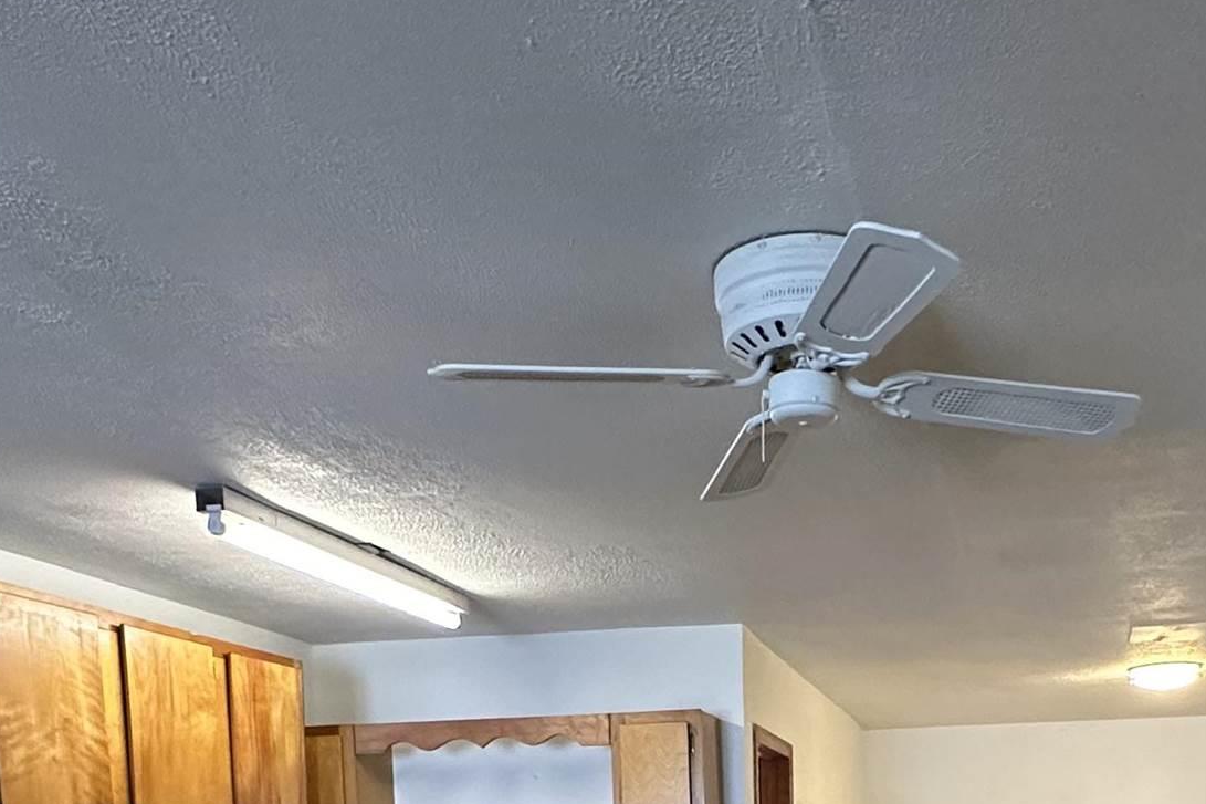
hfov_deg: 46.8
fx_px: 1373
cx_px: 780
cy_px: 1031
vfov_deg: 27.5
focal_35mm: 41
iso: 400
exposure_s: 1/60
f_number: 2.2
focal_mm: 2.22
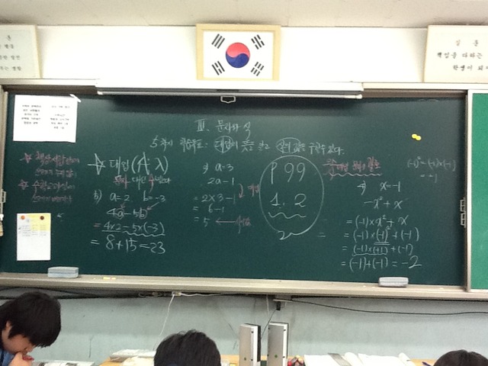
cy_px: 183
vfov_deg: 44.2
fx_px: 451
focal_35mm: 32
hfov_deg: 56.8
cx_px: 244
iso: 125
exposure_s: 1/30
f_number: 2.4
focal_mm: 2.03
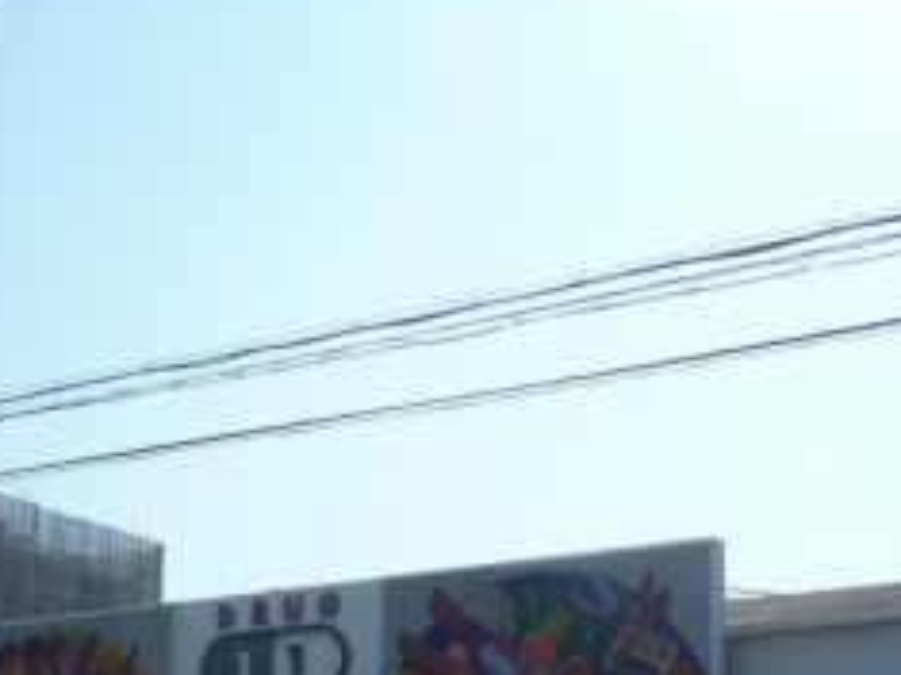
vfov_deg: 20.8
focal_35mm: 68
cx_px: 433
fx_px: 1769
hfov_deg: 28.6
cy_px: 687
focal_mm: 4.4
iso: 80
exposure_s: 1/800
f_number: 4.5
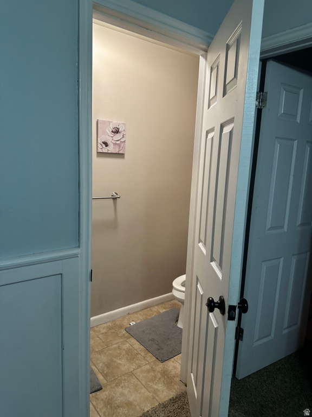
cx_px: 156
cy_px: 208
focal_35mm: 24
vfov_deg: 71.6
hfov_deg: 56.8
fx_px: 288
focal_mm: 6.86
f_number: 1.78
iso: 200
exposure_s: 1/60
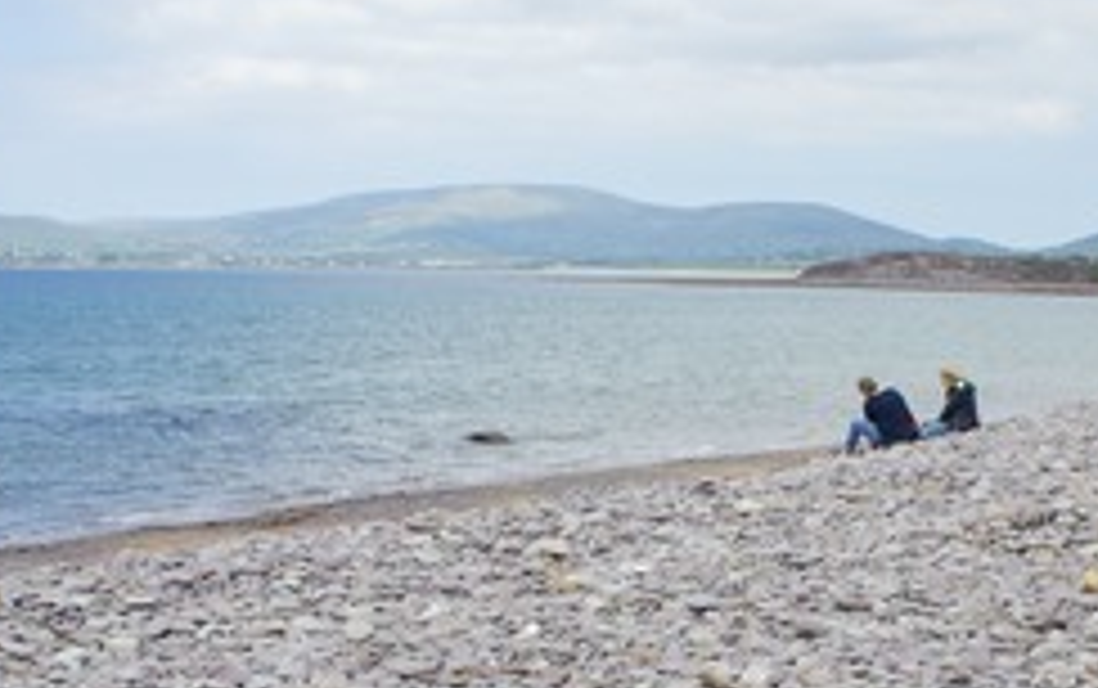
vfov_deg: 17.9
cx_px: 652
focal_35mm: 72
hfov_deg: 28.5
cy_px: 616
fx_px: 2157
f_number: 11
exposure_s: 1/200
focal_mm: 18
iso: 200
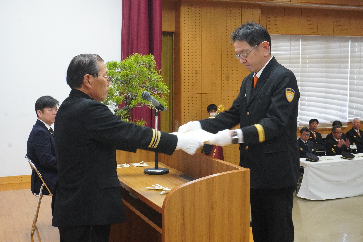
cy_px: 121
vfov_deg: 28.1
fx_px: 484
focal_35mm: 48
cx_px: 182
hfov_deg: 41.1
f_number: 14
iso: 3200
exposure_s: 1/20
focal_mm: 32
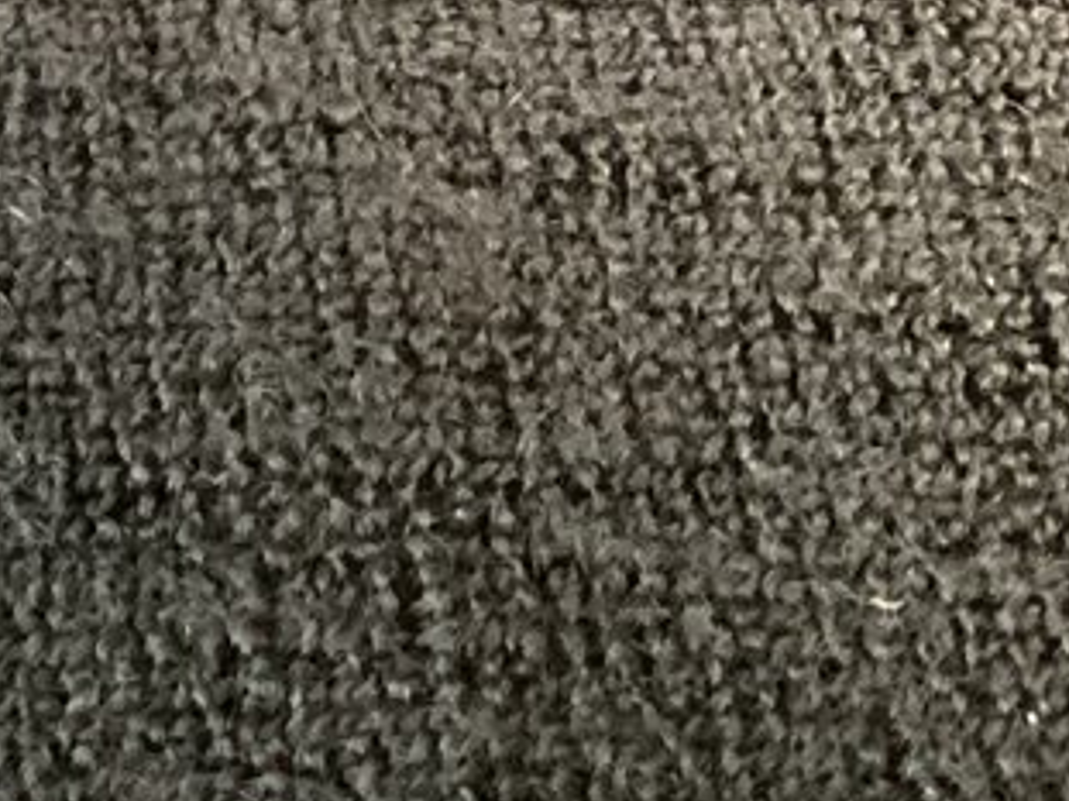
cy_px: -1054
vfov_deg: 9.0
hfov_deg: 12.5
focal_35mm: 151
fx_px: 4661
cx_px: -466
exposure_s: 1/30
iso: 500
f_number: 2.4
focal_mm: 3.3
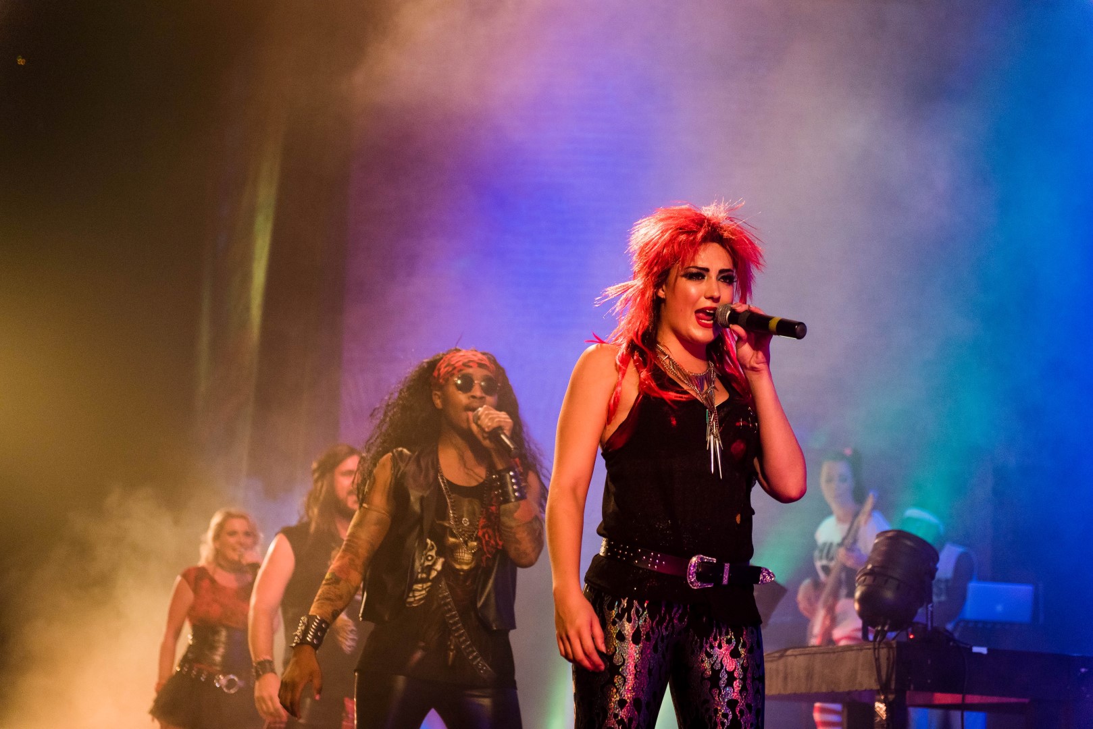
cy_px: 364
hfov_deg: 28.8
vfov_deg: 19.5
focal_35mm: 70
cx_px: 546
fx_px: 2126
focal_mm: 70
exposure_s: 1/250
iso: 1000
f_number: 2.8
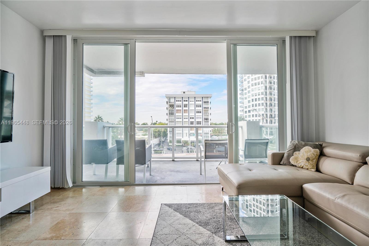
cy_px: 123
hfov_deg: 96.7
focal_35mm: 16
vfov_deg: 73.7
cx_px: 184
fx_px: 164
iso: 400
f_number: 8
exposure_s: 1/160
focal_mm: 16
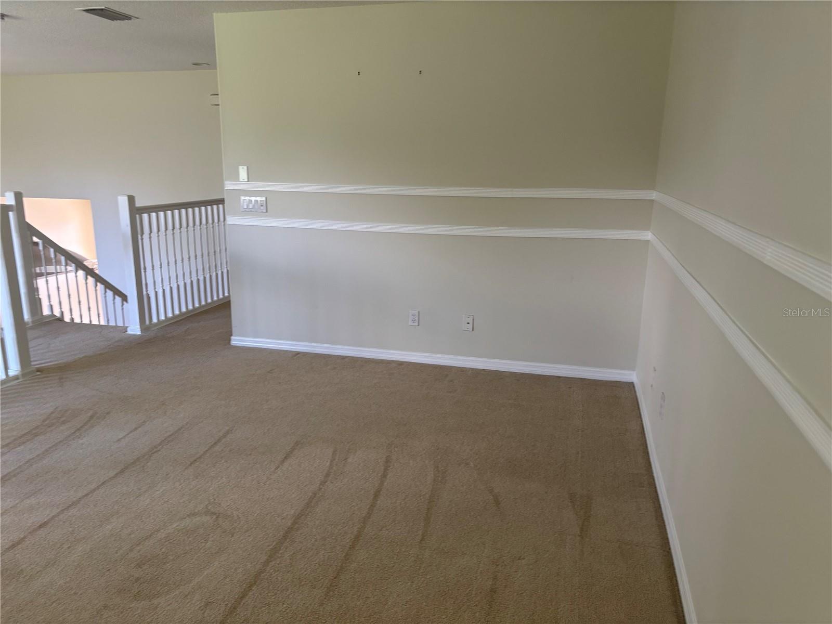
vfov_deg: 53.1
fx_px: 625
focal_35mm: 26
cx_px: 416
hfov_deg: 67.3
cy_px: 312
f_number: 1.6
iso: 125
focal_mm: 5.96
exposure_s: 1/74
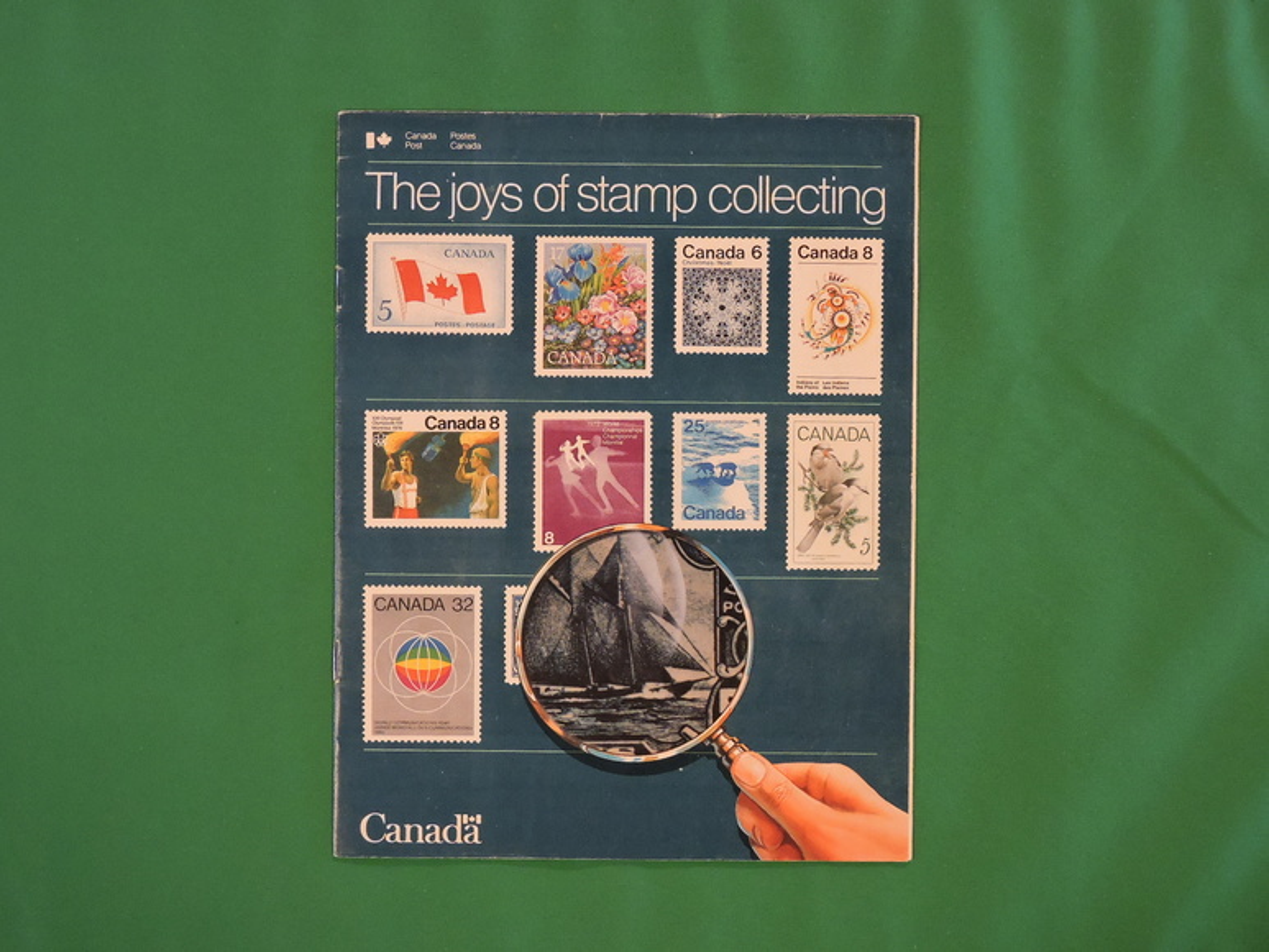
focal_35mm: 45
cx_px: 634
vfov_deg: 32.2
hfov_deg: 42.1
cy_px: 476
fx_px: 1650
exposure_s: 1/8
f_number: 4
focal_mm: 8.1
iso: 500
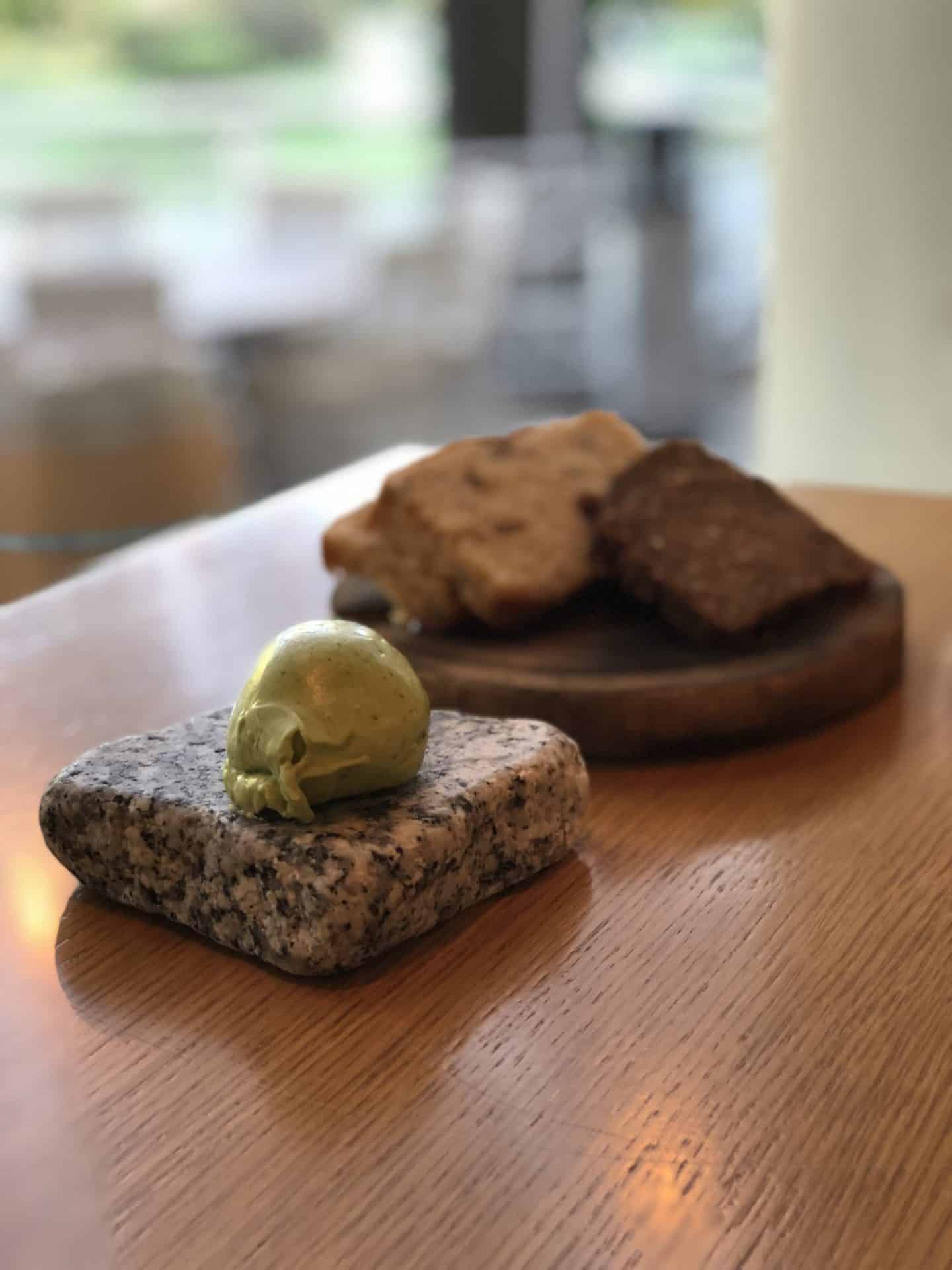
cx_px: 476
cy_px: 635
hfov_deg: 25.7
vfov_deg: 33.8
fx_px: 2090
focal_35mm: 57
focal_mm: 6.6
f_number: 2.8
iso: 200
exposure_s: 1/50
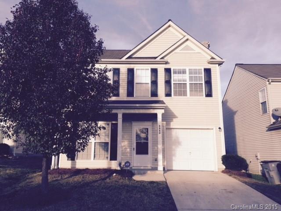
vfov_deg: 48.2
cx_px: 140
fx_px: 235
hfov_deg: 61.7
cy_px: 106
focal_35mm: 29
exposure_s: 1/1172
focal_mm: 4.15
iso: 32
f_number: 2.2
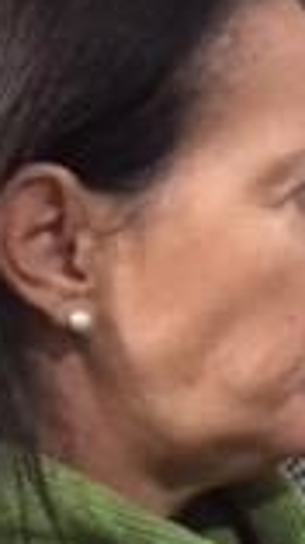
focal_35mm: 129
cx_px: 866
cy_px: 371
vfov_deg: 16.6
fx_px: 1860
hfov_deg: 8.2
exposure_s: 1/17
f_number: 2.2
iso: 320
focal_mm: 4.15
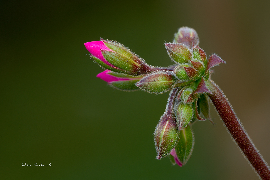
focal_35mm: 180
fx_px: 1350
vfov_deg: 7.6
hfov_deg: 11.4
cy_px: 90
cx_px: 135
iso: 100
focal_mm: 180
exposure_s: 1/13
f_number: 22
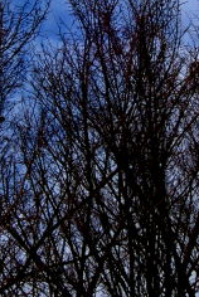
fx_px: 645
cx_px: 96
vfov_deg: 25.5
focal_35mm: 78
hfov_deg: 17.5
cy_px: 63
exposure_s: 1/40
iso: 100
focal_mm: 12
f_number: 22
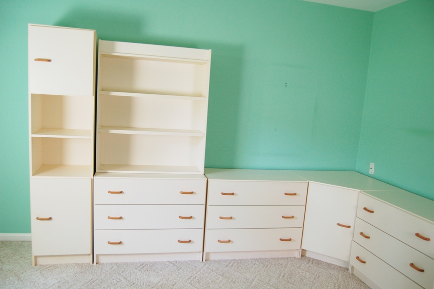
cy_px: 146
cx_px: 216
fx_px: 337
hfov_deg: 65.5
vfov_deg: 46.3
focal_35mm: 28
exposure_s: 1/50
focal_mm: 18
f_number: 3.5
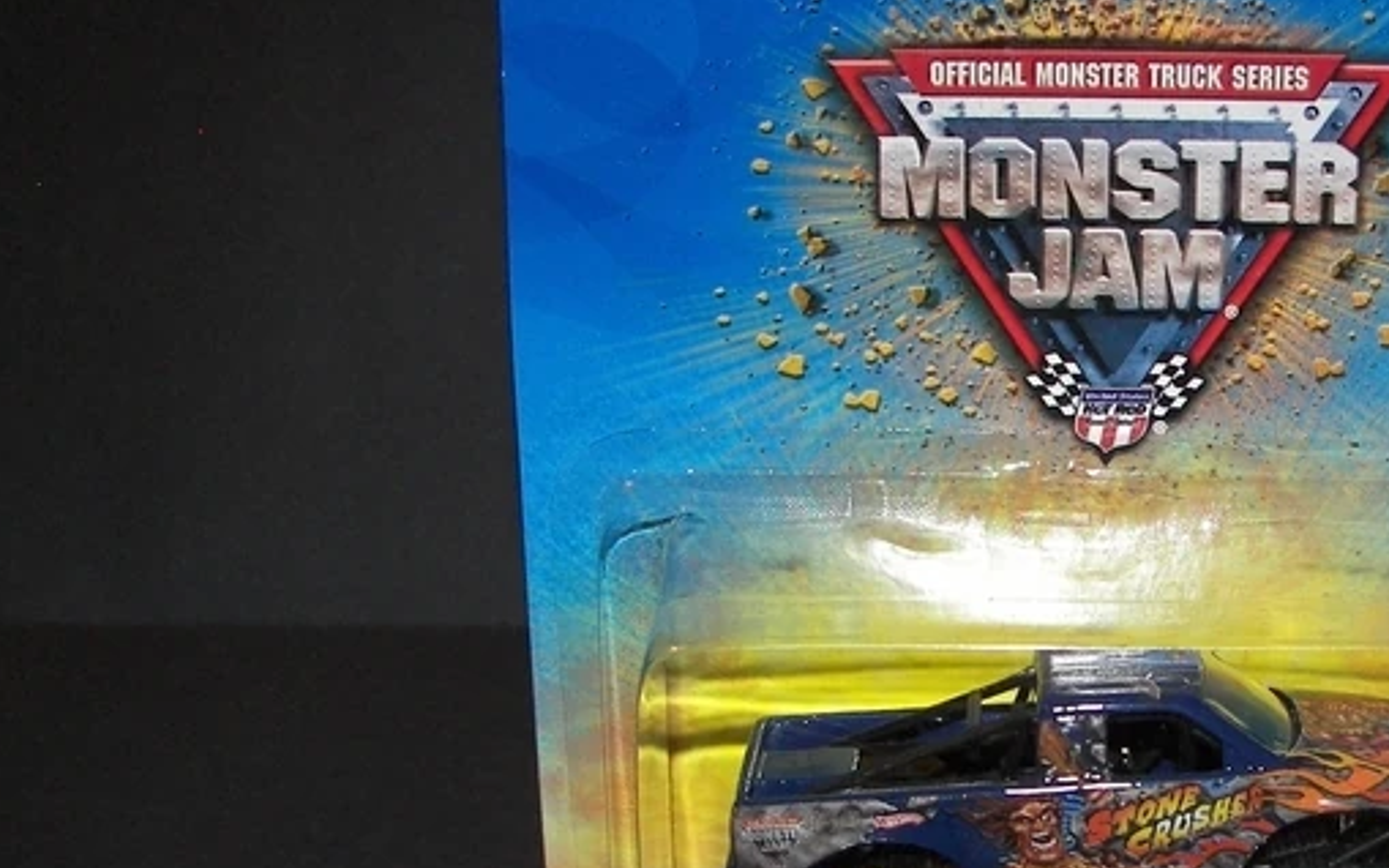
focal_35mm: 60
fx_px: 2271
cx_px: 1026
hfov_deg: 33.4
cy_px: 570
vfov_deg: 21.6
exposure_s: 1/30
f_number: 2.8
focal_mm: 6
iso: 100
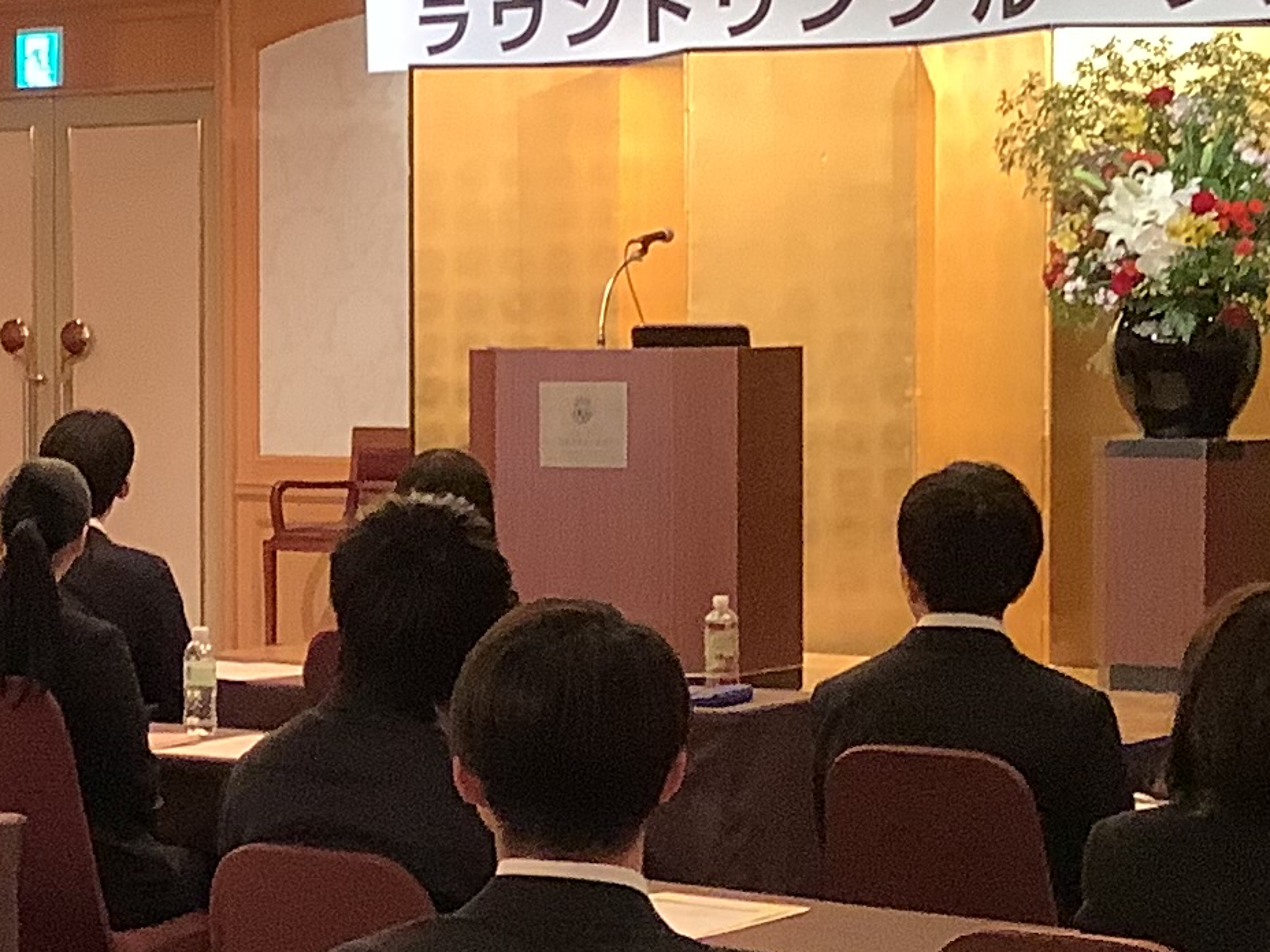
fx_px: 3999
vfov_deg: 13.6
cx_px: -90
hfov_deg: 17.5
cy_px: 529
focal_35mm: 109
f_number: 2.4
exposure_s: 1/60
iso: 125
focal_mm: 3.3
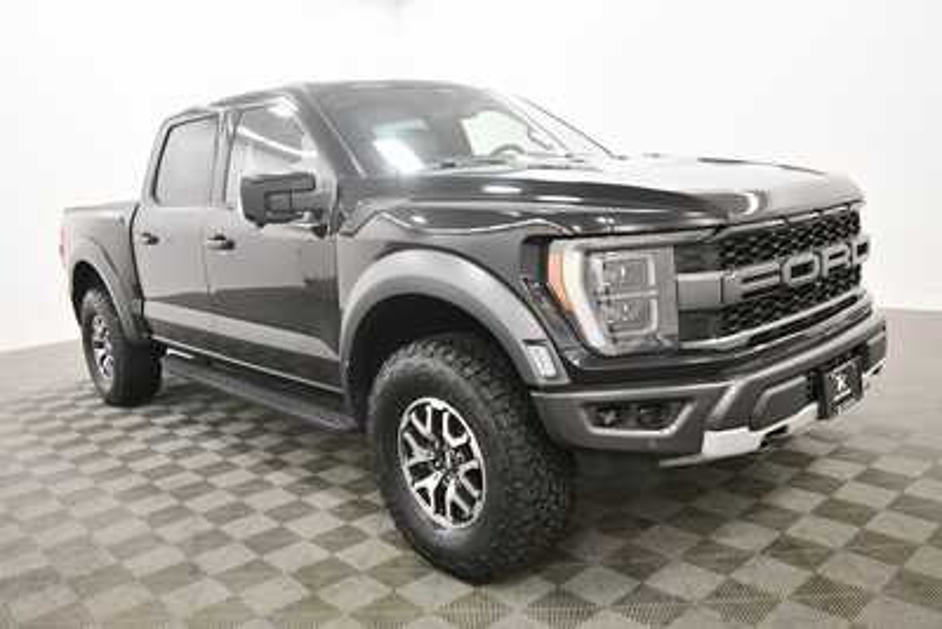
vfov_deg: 46.4
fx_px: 733
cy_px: 314
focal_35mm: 28
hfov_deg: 65.5
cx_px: 471
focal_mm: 19
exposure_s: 1/125
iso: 2200
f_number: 5.6
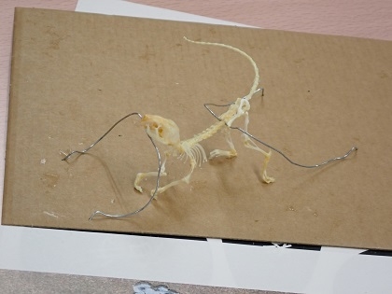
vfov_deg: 14.8
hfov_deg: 19.6
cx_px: 196
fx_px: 1132
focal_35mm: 100
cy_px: 147
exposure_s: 1/100
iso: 320
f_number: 4.9
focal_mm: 18
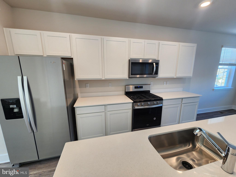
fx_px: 89
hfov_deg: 106.2
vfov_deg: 89.9
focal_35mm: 13
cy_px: 88
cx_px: 118
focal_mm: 2.2
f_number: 2.2
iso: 125
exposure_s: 1/60
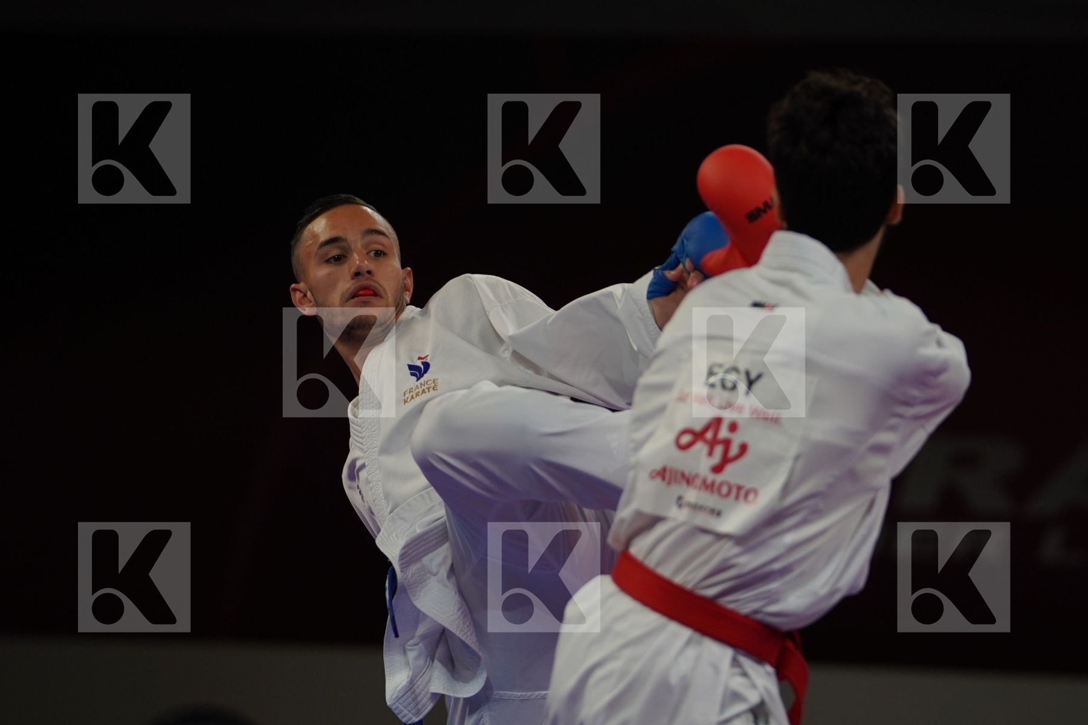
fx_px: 7887
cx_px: 544
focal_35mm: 261
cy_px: 362
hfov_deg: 7.9
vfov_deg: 5.3
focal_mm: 174
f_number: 2.8
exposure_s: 1/1000
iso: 640
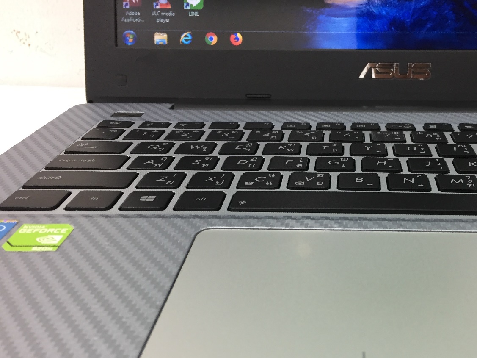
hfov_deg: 43.9
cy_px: 245
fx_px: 579
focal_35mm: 42
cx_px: 332
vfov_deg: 34.0
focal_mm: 4.15
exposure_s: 1/33
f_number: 2.2
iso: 160
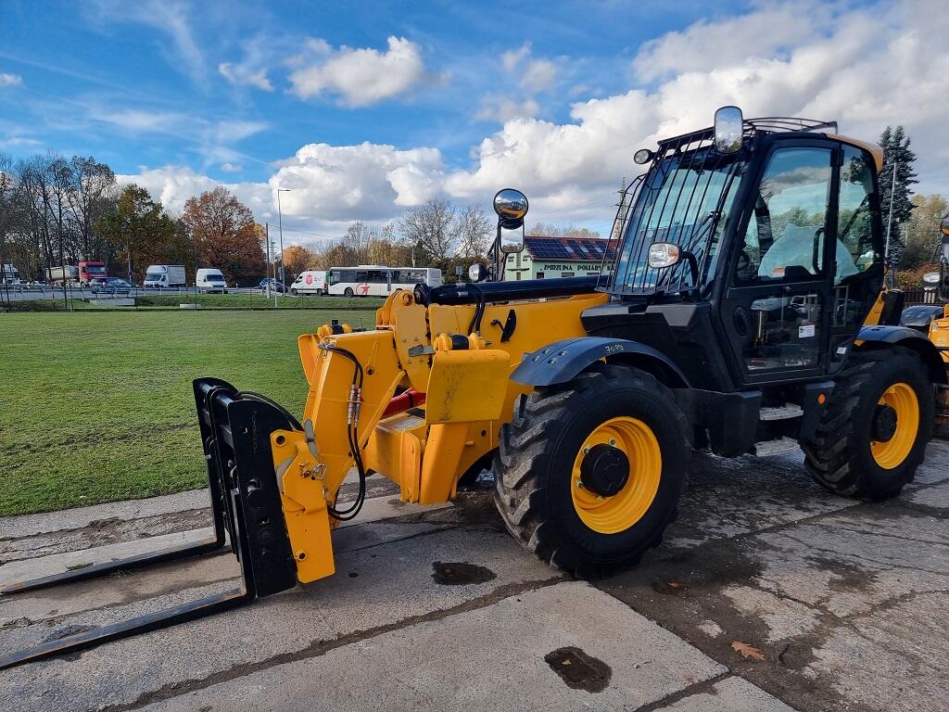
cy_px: 356
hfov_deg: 71.6
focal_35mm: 24
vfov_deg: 56.8
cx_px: 474
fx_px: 658
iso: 50
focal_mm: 6.7
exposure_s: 1/558
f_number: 1.8
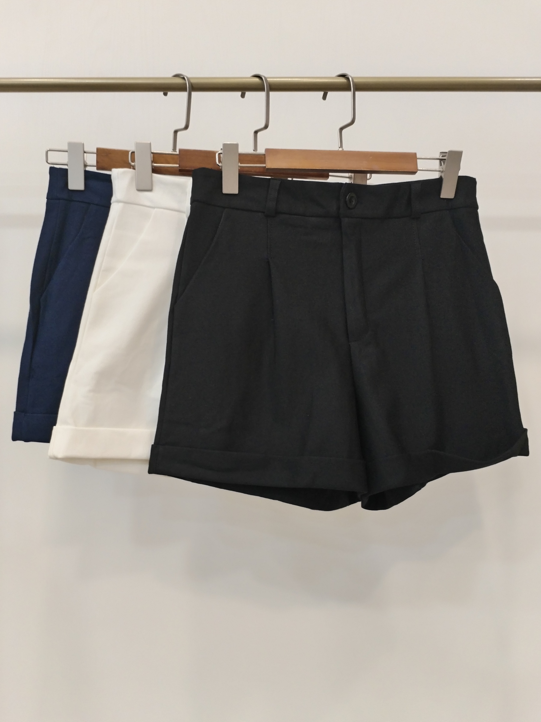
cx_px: 270
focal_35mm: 29
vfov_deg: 61.7
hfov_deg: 48.2
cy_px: 361
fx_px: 604
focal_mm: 4.75
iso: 398
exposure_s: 1/40
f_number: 1.8
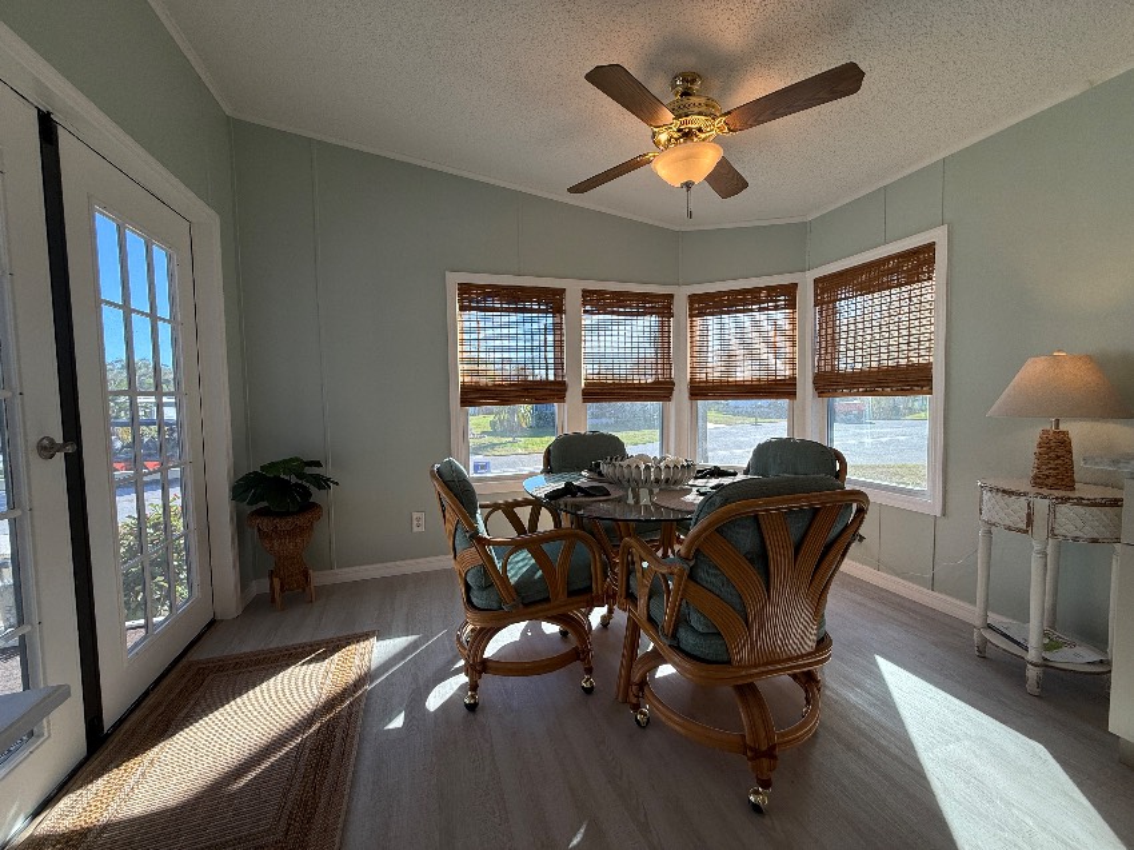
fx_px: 459
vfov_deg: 85.6
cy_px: 425
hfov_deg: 102.1
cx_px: 567
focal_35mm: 14
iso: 50
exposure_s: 1/231
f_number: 2.2
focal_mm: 2.22
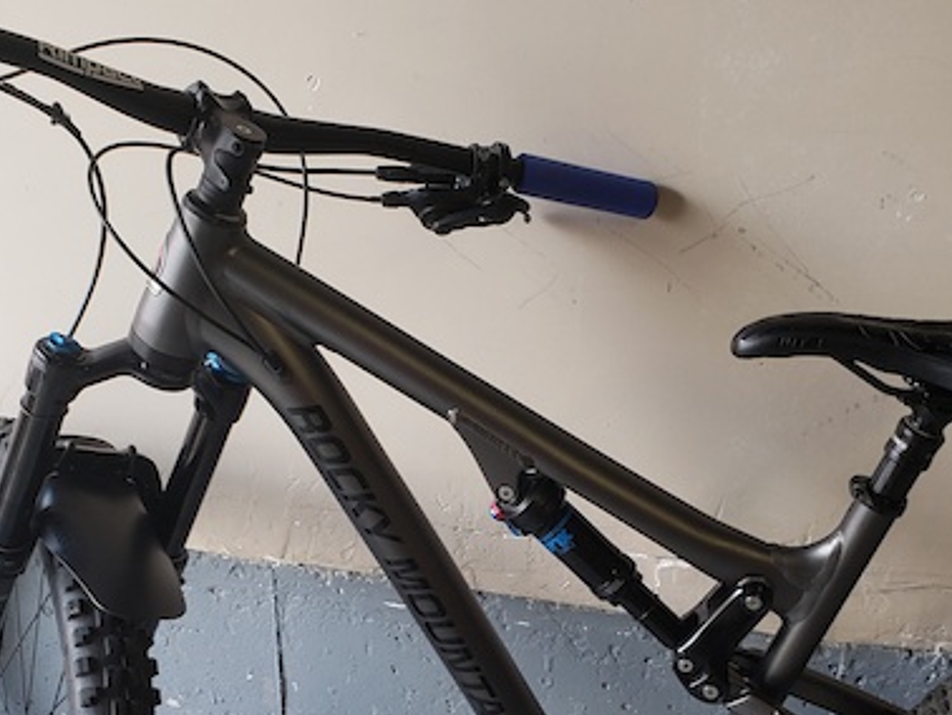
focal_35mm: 55
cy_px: 665
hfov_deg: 34.9
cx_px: 547
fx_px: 1514
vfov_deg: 25.6
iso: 100
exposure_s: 1/60
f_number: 2.4
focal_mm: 4.3
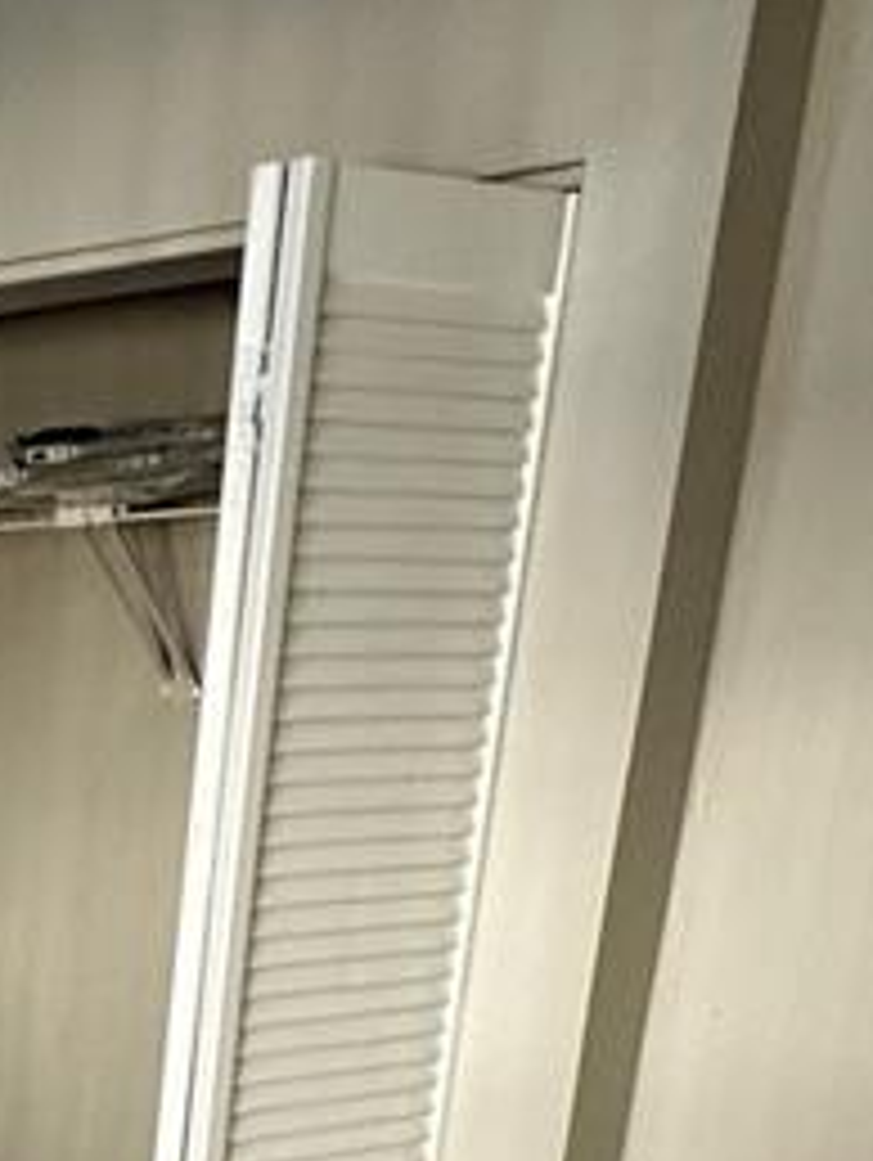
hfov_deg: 19.1
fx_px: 2182
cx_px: -526
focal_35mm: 65
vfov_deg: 25.9
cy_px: 1472
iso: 250
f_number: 2.2
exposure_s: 1/60
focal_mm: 2.22
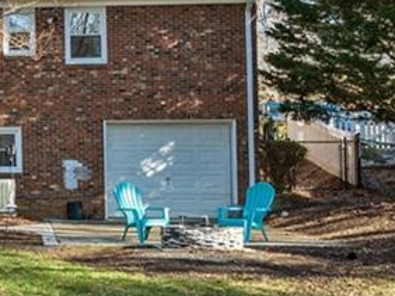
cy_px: 293
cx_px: -162
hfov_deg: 20.0
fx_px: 992
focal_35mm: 87
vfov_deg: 16.6
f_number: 2.8
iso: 210
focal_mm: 12.29
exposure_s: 1/640
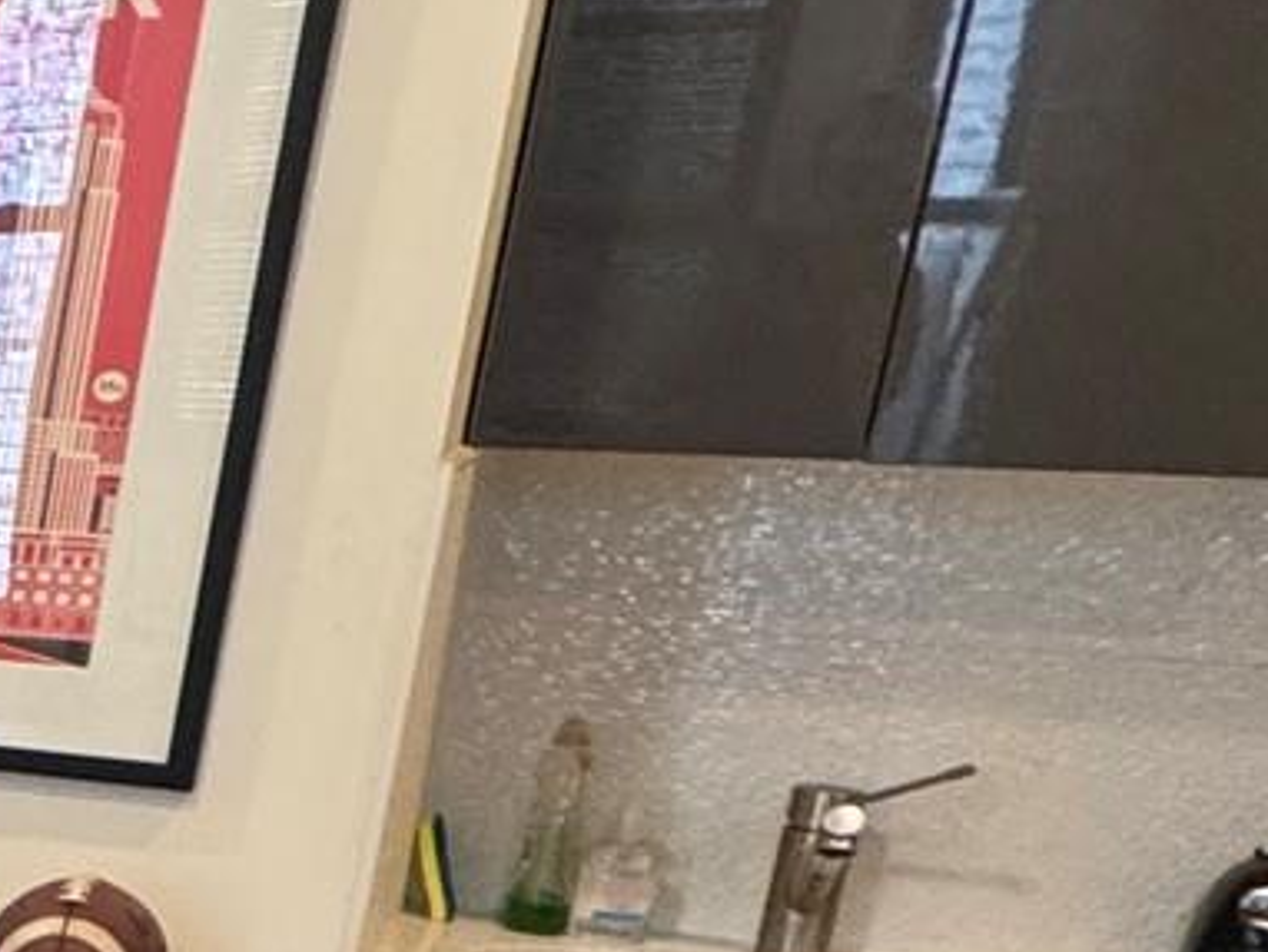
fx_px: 2749
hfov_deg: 16.7
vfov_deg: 18.9
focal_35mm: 75
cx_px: -1480
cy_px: 1042
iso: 320
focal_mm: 2.22
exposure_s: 1/60
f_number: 2.2
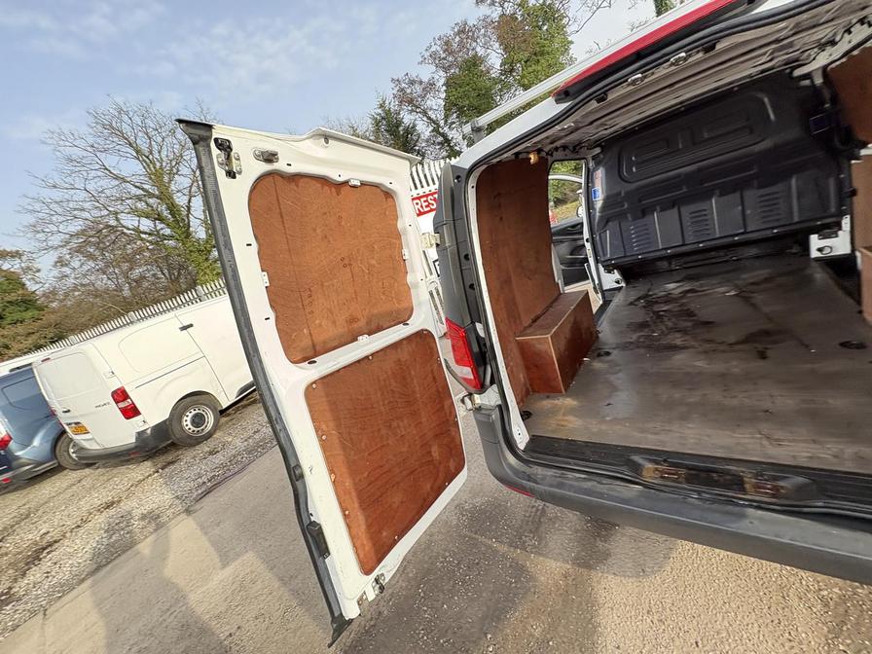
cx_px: 436
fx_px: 353
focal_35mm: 14
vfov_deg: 85.7
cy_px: 327
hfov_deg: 102.1
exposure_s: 1/194
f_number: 2.2
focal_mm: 2.22
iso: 64
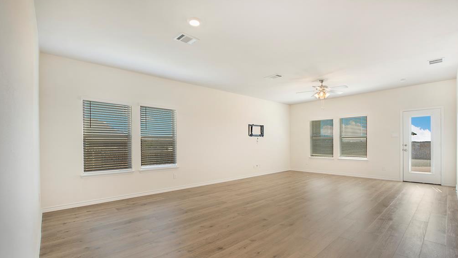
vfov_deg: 66.8
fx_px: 194
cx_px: 230
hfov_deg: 99.4
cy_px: 144
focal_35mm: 16
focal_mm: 10
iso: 100
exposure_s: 1/80
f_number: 5.6
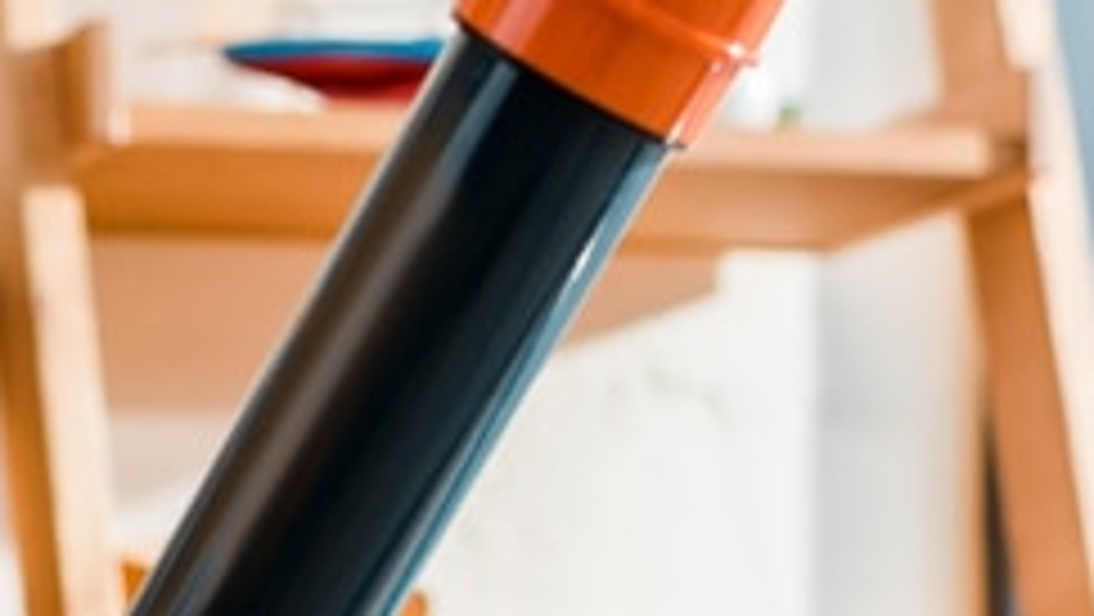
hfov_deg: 14.0
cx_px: -7
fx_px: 4383
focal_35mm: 151
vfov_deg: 7.8
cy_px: 1140
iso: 100
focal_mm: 35
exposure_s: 1/200
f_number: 3.5
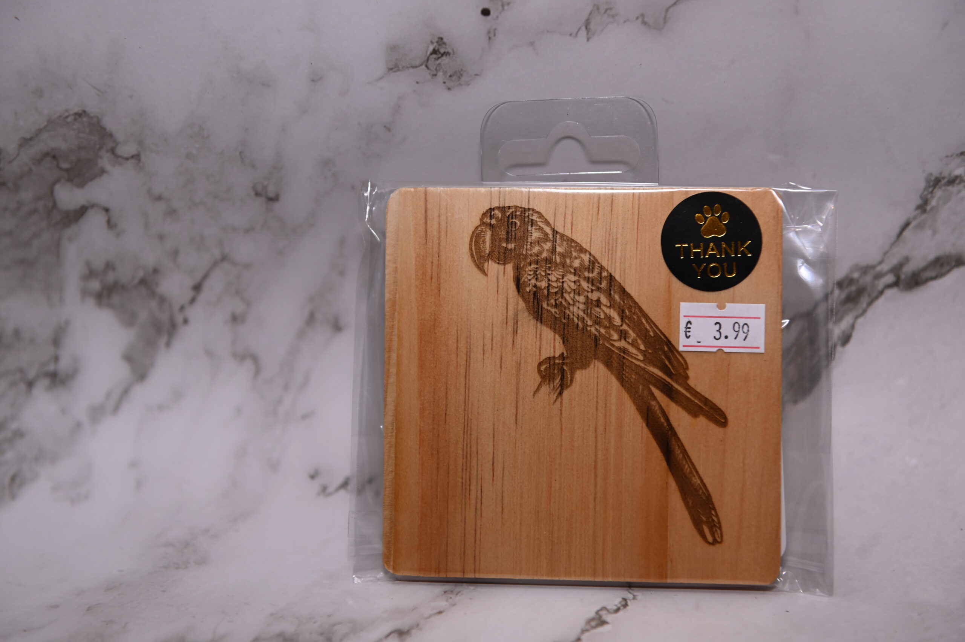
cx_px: 482
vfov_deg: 24.2
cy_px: 321
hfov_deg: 35.7
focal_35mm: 56
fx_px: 1500
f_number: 3.5
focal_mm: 56
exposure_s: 1/200
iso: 200
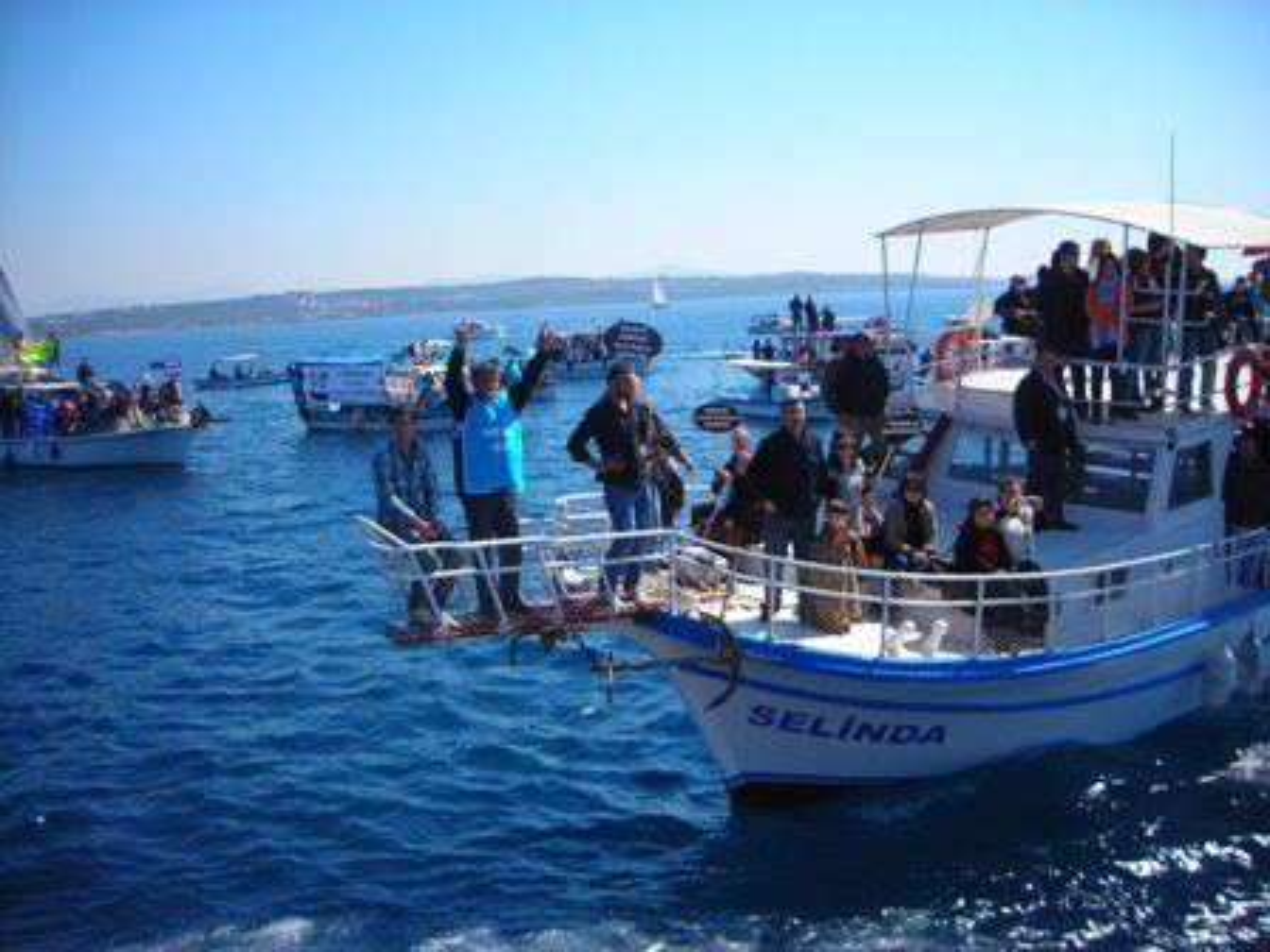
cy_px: 476
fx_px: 1394
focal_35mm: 38
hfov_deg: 49.0
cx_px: 635
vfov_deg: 37.7
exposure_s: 1/186
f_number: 6.4
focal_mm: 6.3
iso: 50
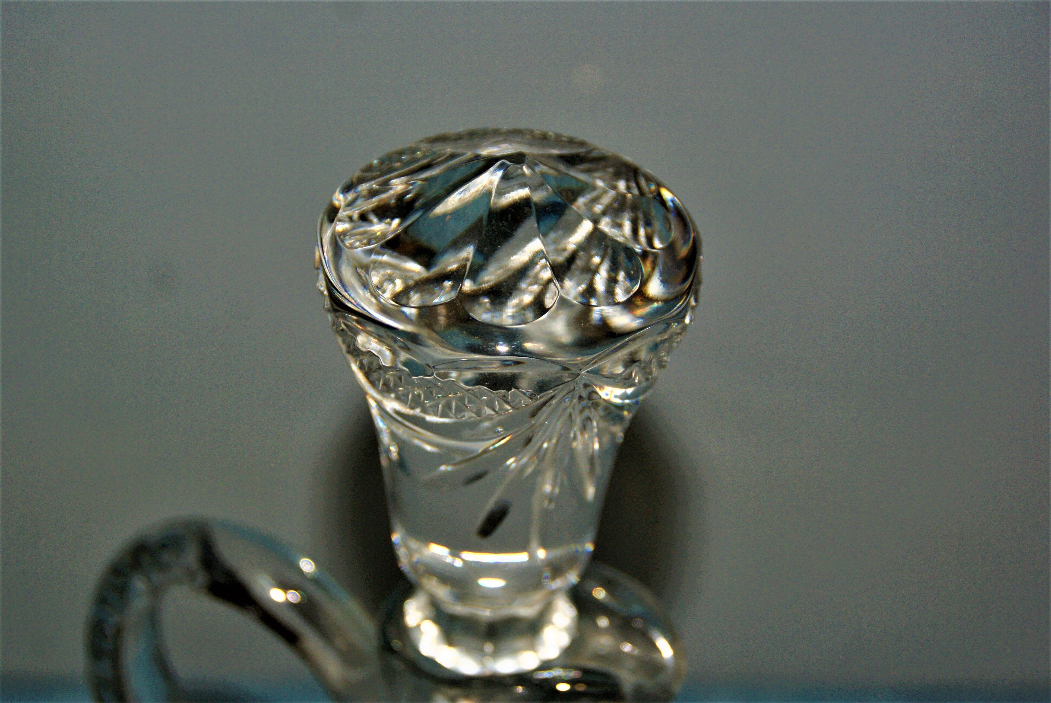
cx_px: 526
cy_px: 352
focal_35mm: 82
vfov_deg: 16.6
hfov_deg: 24.6
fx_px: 2411
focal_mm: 55
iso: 400
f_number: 5.6
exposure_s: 1/80
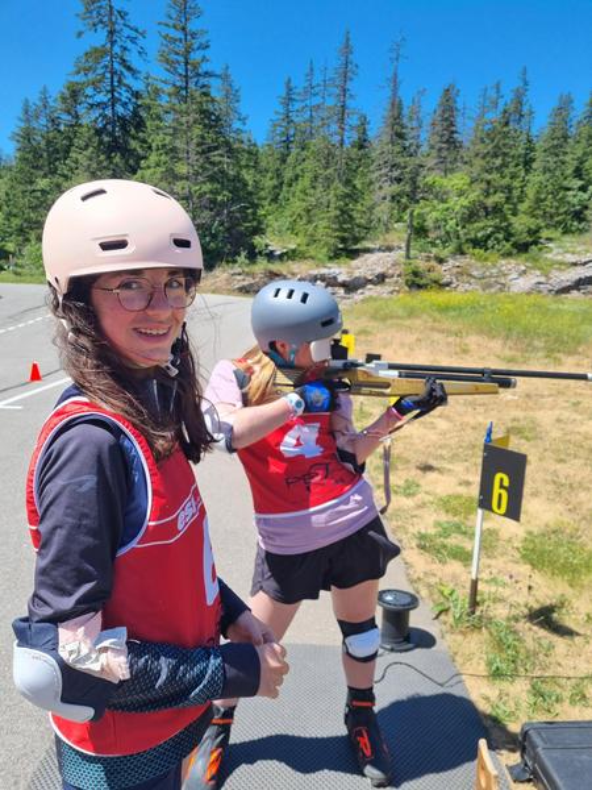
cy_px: 395
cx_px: 296
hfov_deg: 53.1
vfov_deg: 67.3
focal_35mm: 26
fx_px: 593
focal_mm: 5.4
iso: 50
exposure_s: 1/1236
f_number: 1.8
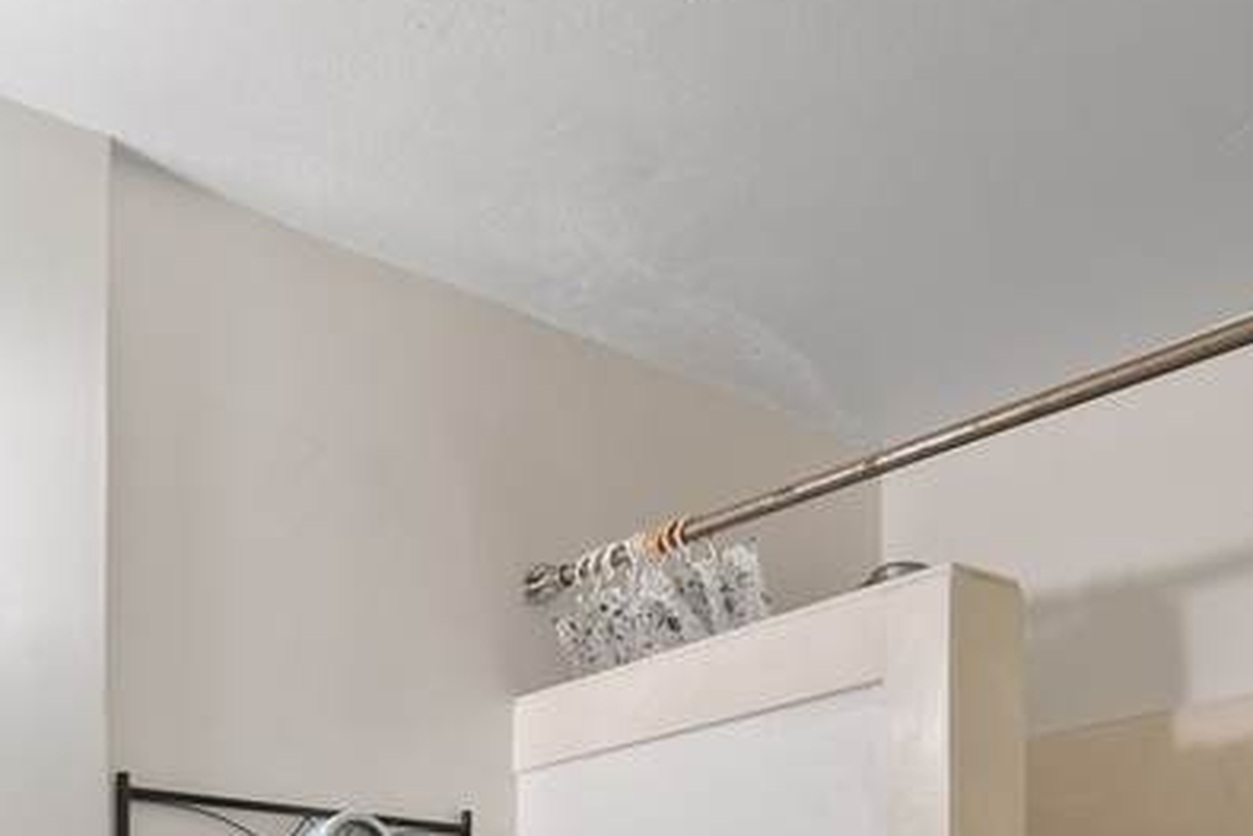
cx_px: 175
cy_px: 1031
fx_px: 1358
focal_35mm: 39
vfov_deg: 29.0
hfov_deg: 45.8
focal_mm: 12
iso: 100
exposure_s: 4
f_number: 9
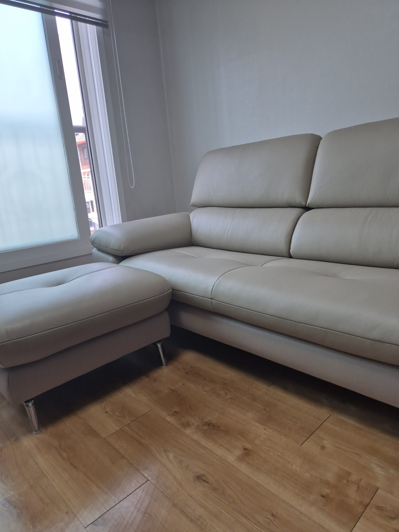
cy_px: 266
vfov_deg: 73.9
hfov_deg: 58.9
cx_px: 200
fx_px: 353
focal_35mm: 23
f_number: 1.8
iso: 40
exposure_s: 1/180
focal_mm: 5.4
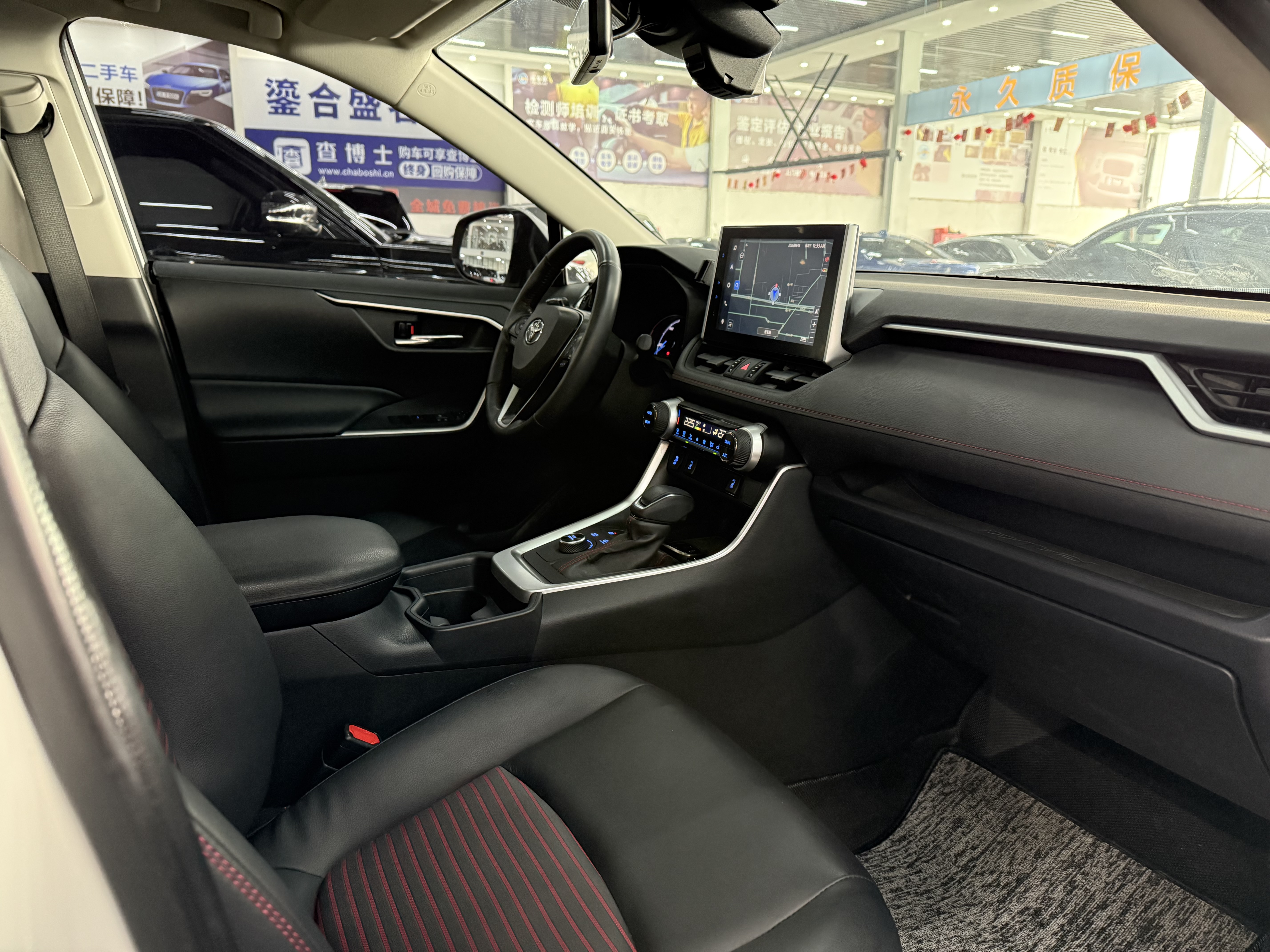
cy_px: 476
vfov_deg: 56.8
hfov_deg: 71.6
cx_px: 635
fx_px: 881
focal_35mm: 24
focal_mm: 6.76
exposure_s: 1/44
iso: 800
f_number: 1.78
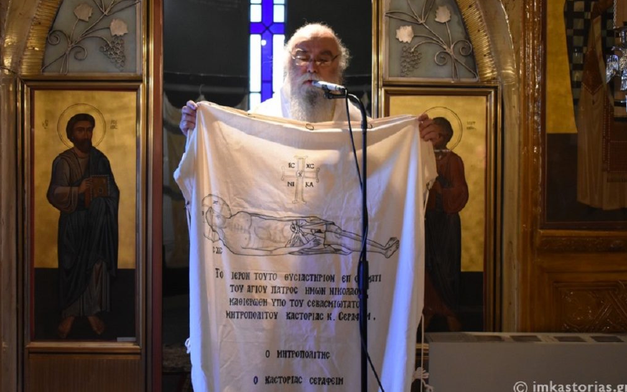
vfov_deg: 22.0
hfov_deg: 34.5
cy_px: 188
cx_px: 317
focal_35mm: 59
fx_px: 1008
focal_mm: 38
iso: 2500
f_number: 4.8
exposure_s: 1/60
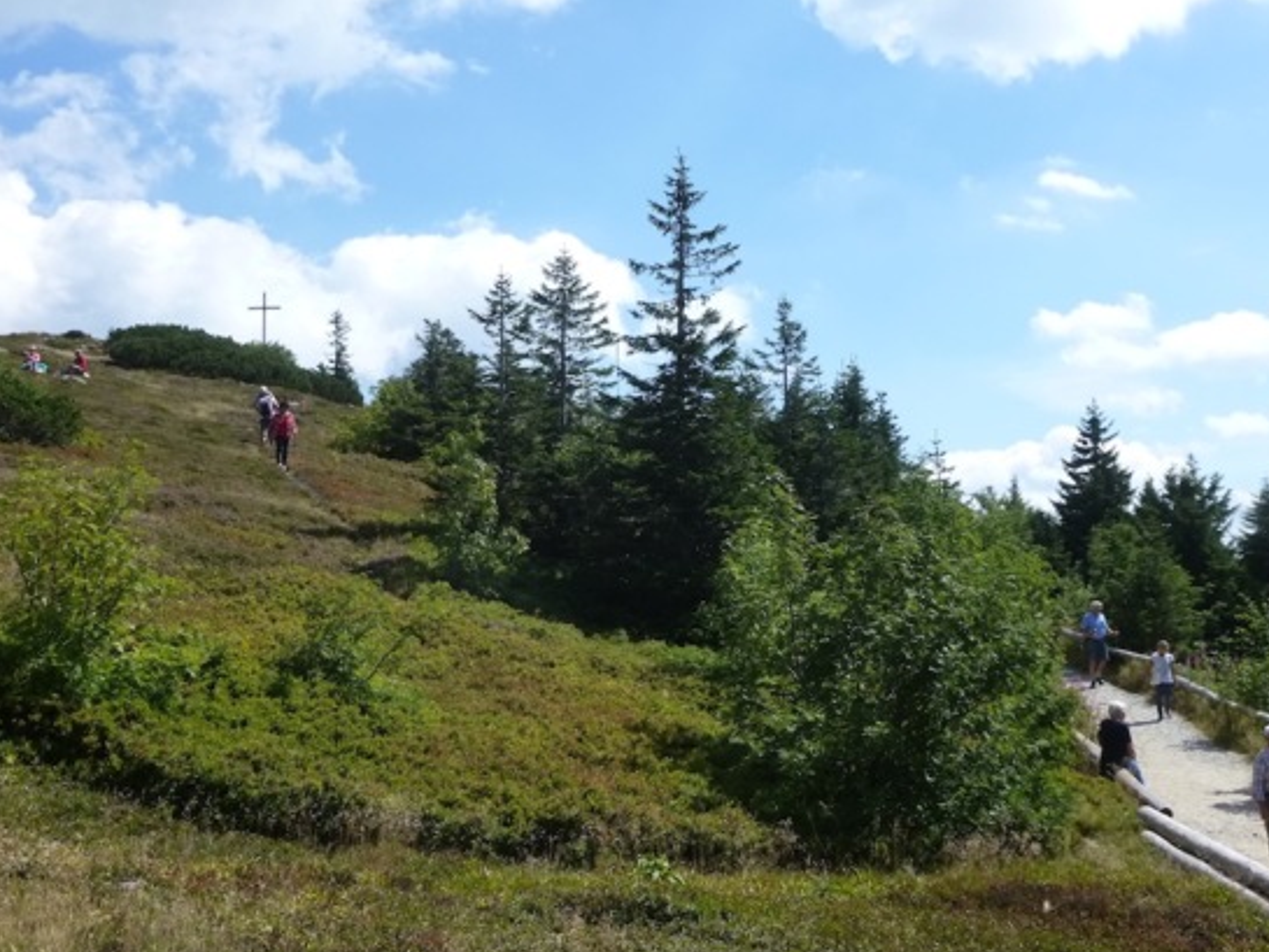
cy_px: 489
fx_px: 1540
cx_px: 628
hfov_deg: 44.8
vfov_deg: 34.4
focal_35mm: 42
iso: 160
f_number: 3.7
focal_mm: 6.9
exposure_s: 1/640
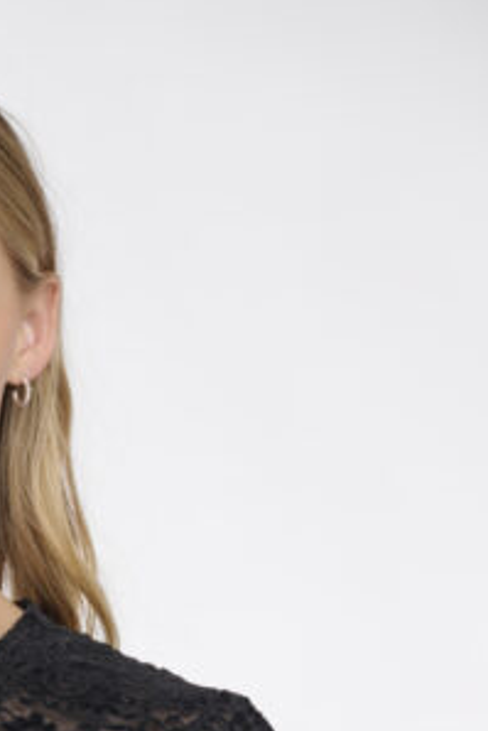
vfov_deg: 5.6
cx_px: -199
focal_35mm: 362
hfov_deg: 3.8
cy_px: 1079
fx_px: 7352
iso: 125
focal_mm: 120
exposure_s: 1/200
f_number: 8
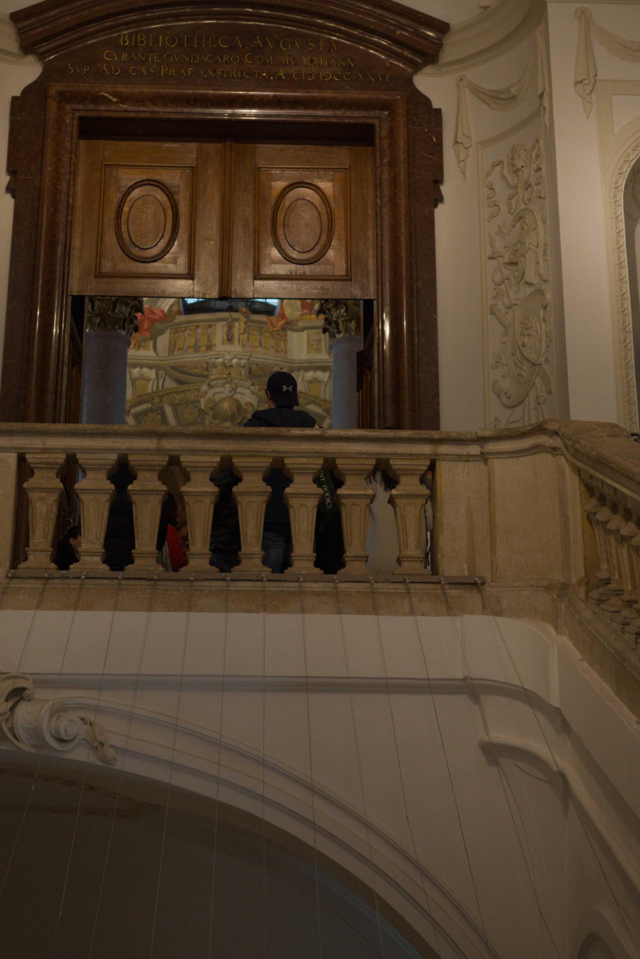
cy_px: 172
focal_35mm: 71
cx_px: 294
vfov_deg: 27.8
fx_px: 1893
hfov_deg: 19.2
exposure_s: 1/125
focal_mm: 26
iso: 800
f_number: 2.8
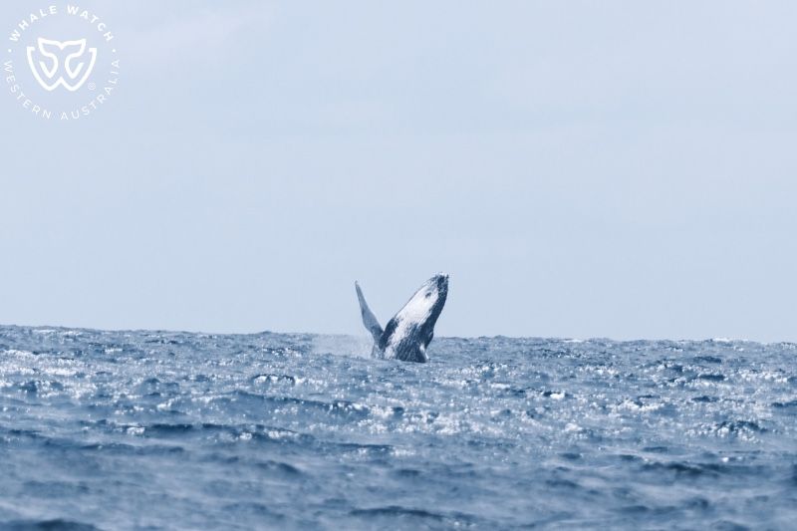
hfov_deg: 3.8
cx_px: 398
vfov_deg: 2.5
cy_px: 266
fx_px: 12107
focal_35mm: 547
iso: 1000
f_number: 7.1
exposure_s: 1/4000
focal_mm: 364.5
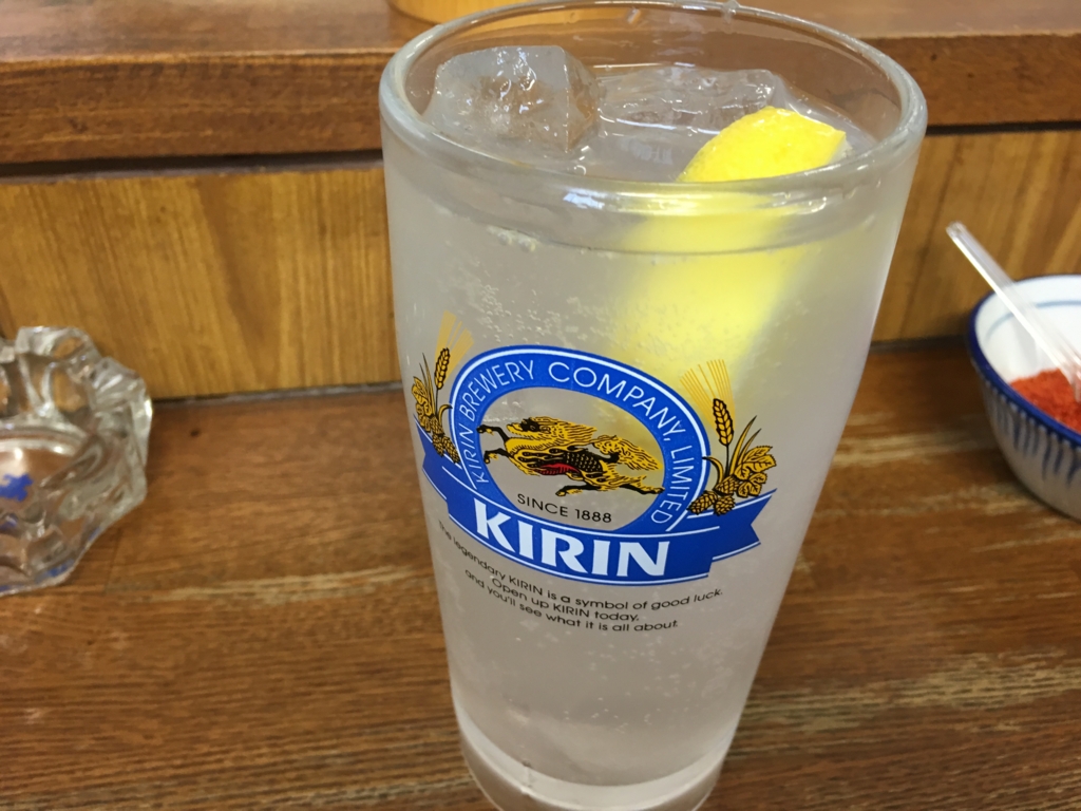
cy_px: 406
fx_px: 906
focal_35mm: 29
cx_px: 540
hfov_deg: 61.7
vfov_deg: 48.2
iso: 125
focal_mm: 4.15
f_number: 2.2
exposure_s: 1/33
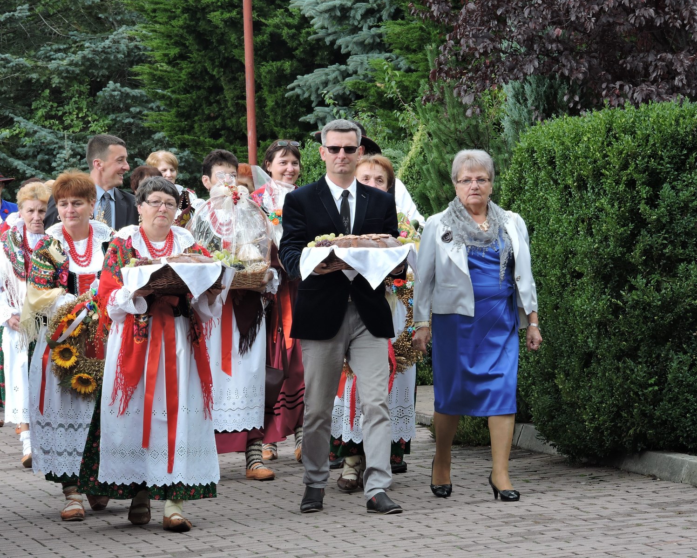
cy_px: 279
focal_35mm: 193
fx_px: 3982
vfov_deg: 8.0
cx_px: 335
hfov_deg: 10.0
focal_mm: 33
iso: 140
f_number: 4.6
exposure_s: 1/125
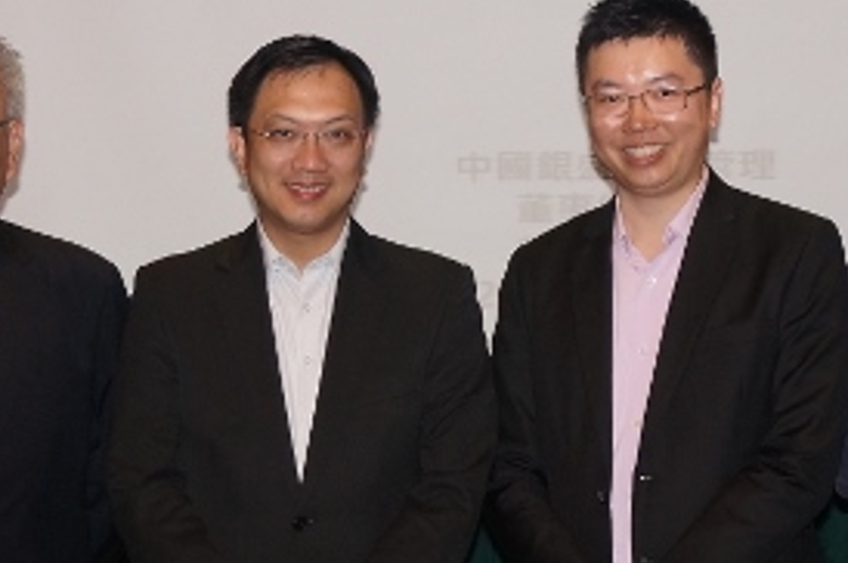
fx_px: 2800
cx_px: 483
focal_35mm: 119
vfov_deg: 11.5
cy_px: 181
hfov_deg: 17.2
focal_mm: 34
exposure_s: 1/60
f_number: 5
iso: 1000
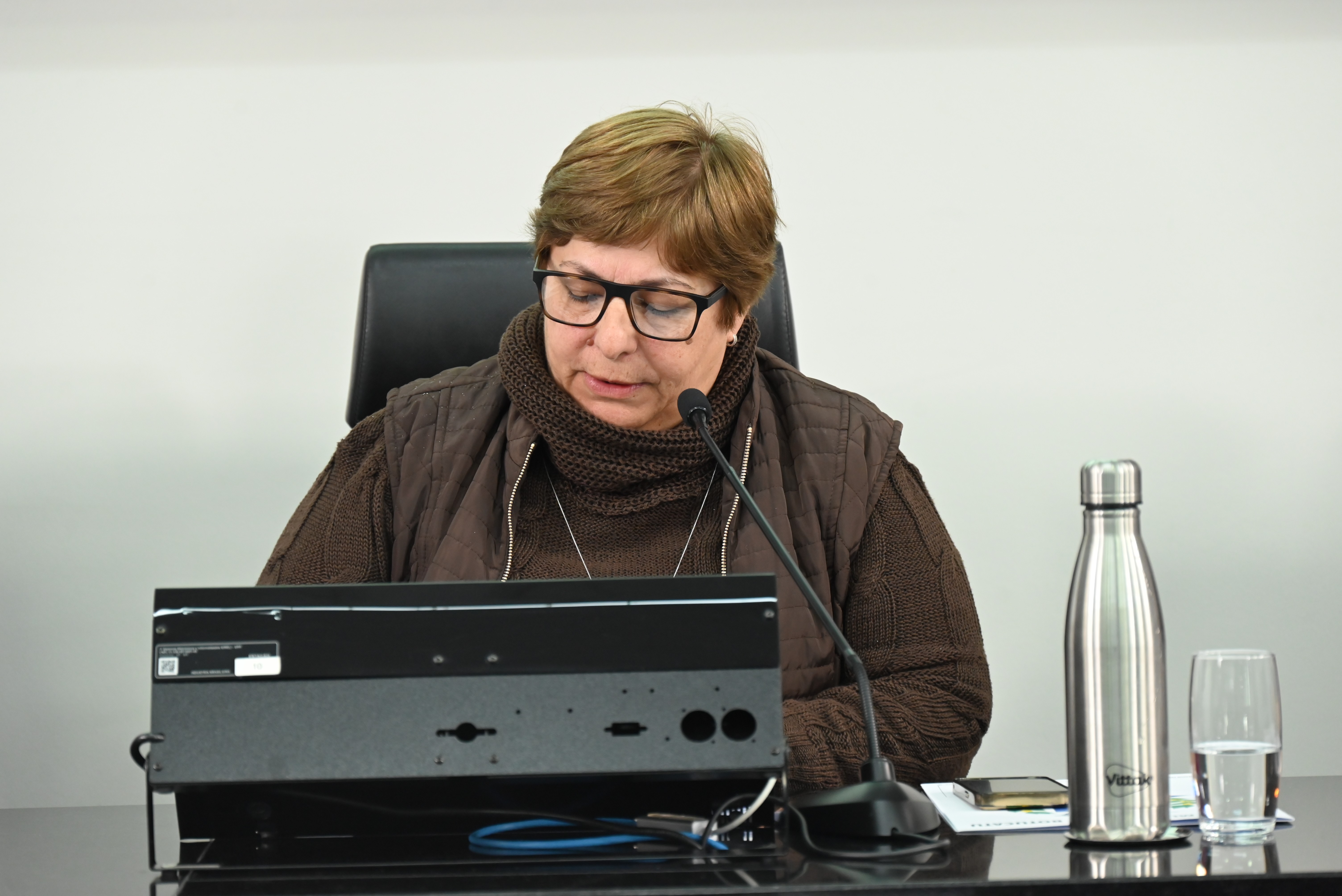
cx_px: 671
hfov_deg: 15.2
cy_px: 448
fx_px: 5034
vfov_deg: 10.2
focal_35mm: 135
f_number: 6.3
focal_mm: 135
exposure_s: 1/125
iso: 2800
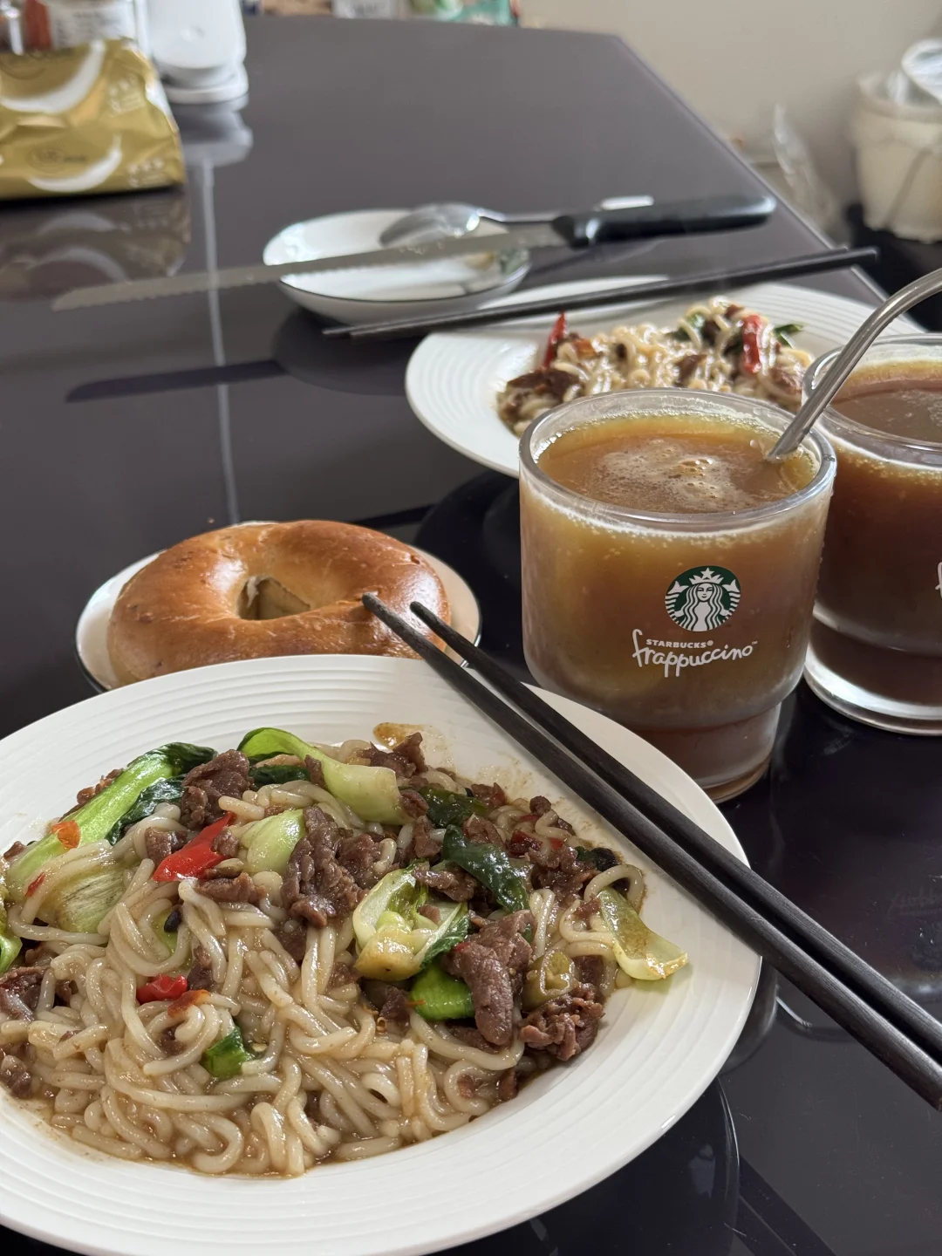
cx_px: 471
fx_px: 1742
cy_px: 628
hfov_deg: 30.3
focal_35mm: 48
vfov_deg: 39.7
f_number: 1.78
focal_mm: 6.76
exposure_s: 1/50
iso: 100
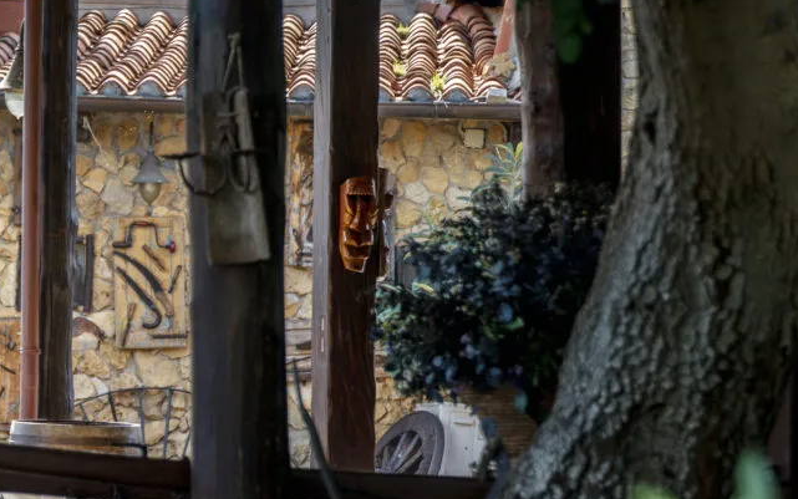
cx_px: -513
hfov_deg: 7.2
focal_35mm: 285
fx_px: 6200
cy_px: 172
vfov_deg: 4.6
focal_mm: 70
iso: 80
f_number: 2.8
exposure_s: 1/320
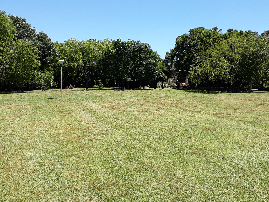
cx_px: 141
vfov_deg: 41.7
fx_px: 264
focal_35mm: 34
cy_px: 89
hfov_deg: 53.9
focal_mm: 3.6
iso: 40
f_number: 1.9
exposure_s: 1/951
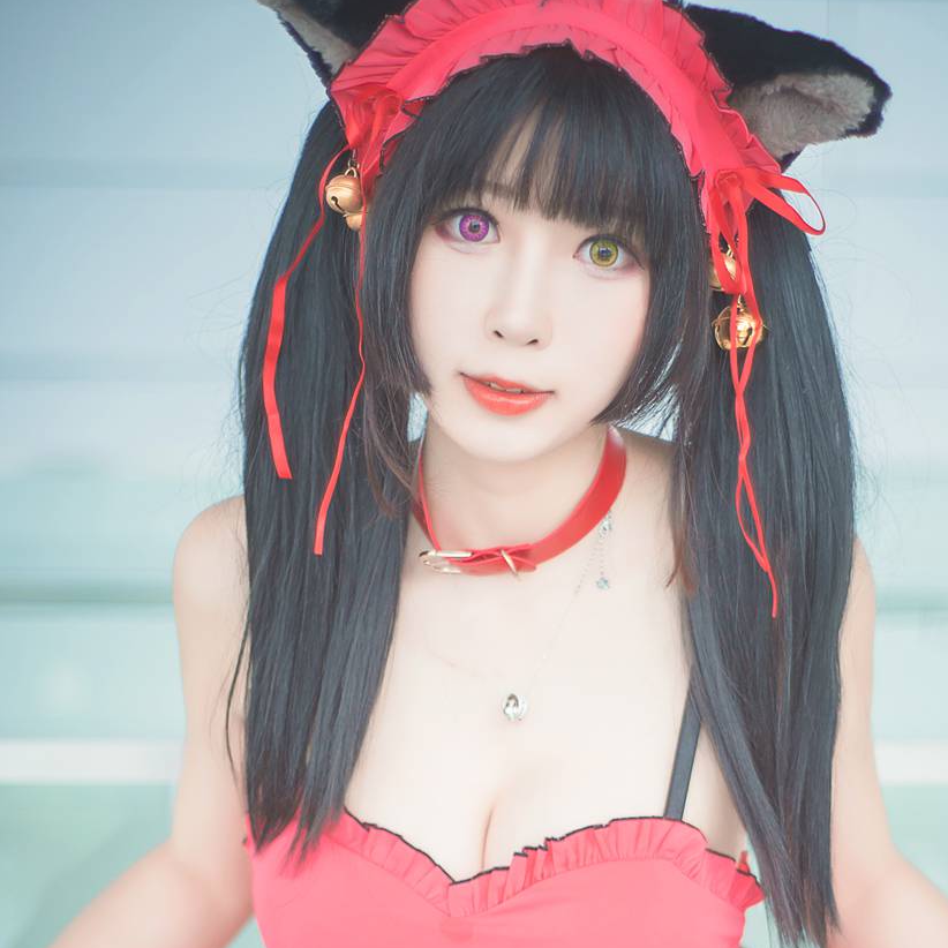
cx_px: 543
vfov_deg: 18.4
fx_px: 2882
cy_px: 865
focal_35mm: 93
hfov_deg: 18.7
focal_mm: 50
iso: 100
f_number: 1.8
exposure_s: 1/125
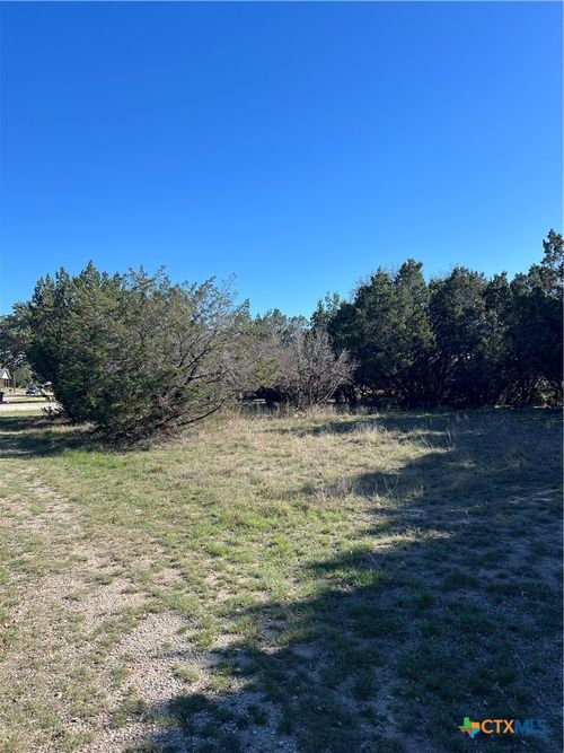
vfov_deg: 67.3
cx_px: 282
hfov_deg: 53.0
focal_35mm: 26
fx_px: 565
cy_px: 376
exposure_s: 1/2513
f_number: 1.5
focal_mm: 5.7
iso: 50
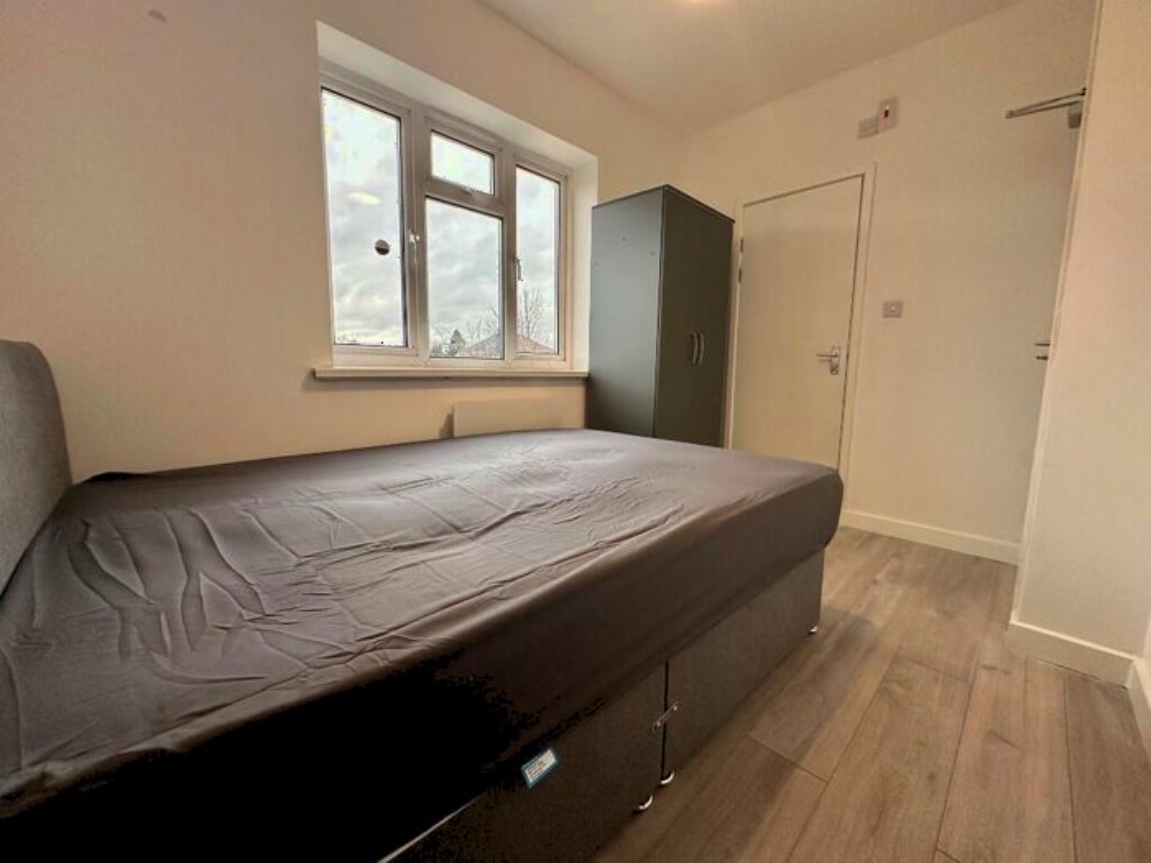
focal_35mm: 14
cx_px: 576
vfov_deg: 85.7
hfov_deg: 102.1
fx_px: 466
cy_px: 432
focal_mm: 2.22
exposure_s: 1/100
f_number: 2.2
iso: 250
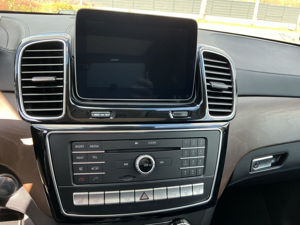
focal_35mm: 29
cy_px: 112
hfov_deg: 61.7
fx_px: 251
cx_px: 150
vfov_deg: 48.2
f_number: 1.8
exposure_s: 1/120
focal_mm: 3
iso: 64
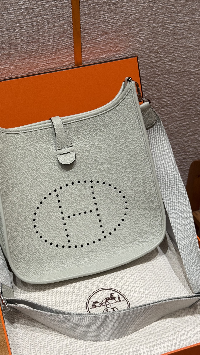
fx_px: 500
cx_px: 78
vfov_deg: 39.2
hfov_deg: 22.6
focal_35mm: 53
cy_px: 180
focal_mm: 6.76
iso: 50
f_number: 1.78
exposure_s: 1/100
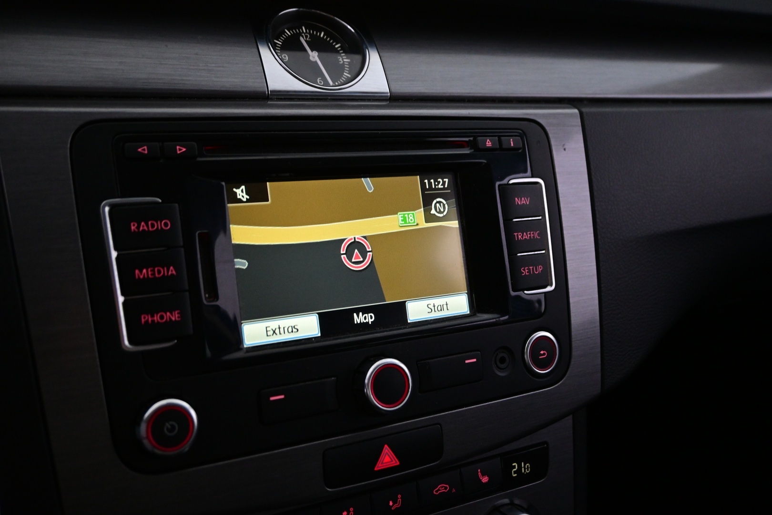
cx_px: 386
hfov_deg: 57.2
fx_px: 708
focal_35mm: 33
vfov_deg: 40.0
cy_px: 258
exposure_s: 1/40
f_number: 4
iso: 2000
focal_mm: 22
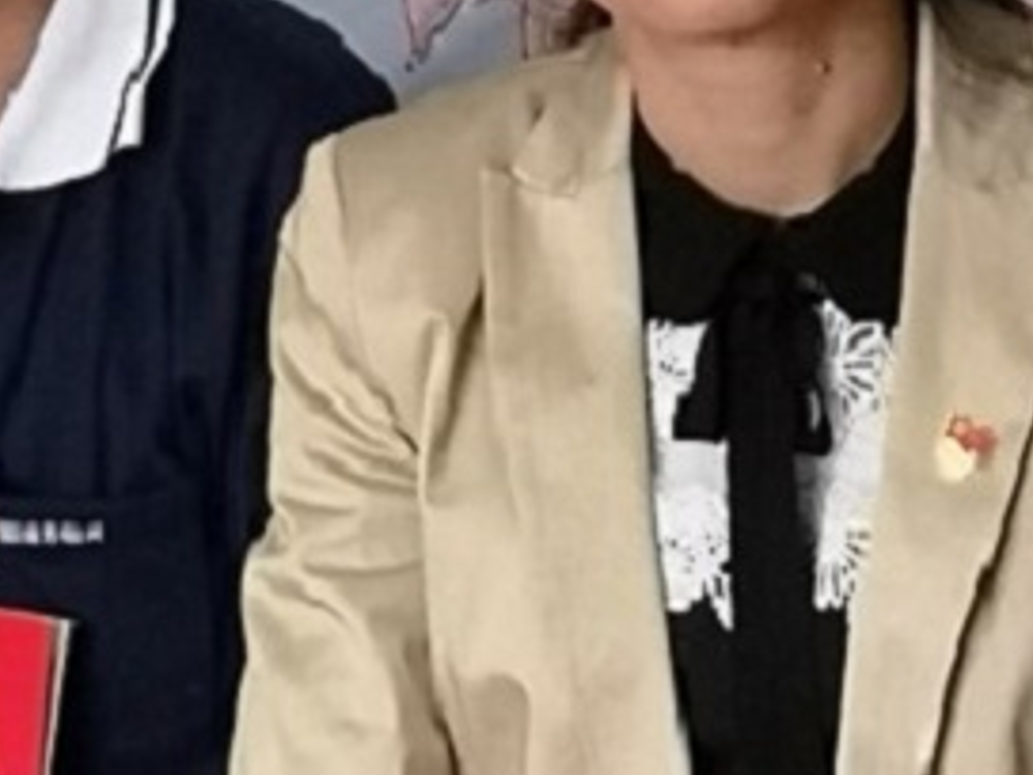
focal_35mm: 241
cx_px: 714
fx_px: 7192
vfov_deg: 6.0
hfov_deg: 8.2
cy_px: -748
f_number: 1.8
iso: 200
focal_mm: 3.95
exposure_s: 1/33.3
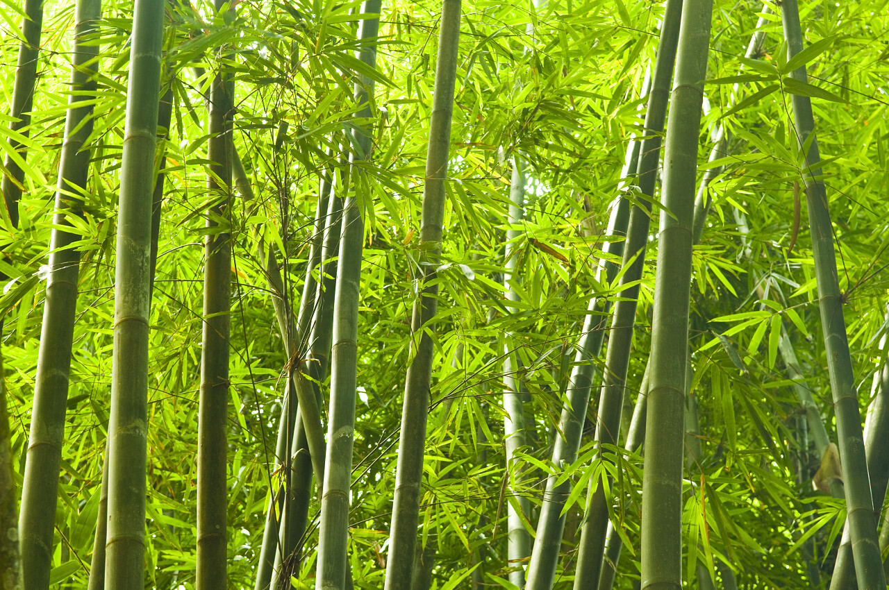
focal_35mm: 82
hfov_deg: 24.6
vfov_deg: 16.5
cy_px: 295
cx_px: 444
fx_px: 2035
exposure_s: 1/8
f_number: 5.6
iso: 200
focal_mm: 55
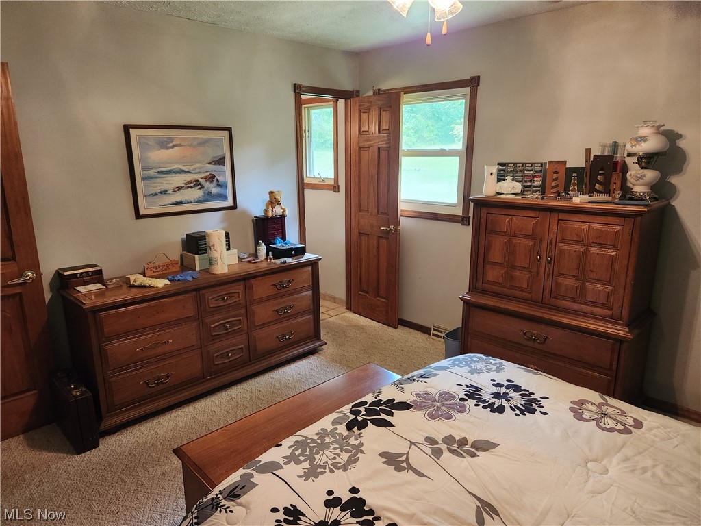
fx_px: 466
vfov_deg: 58.9
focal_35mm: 23
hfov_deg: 73.9
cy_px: 263
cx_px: 350
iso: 800
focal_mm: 5.4
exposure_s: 1/120
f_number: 1.8
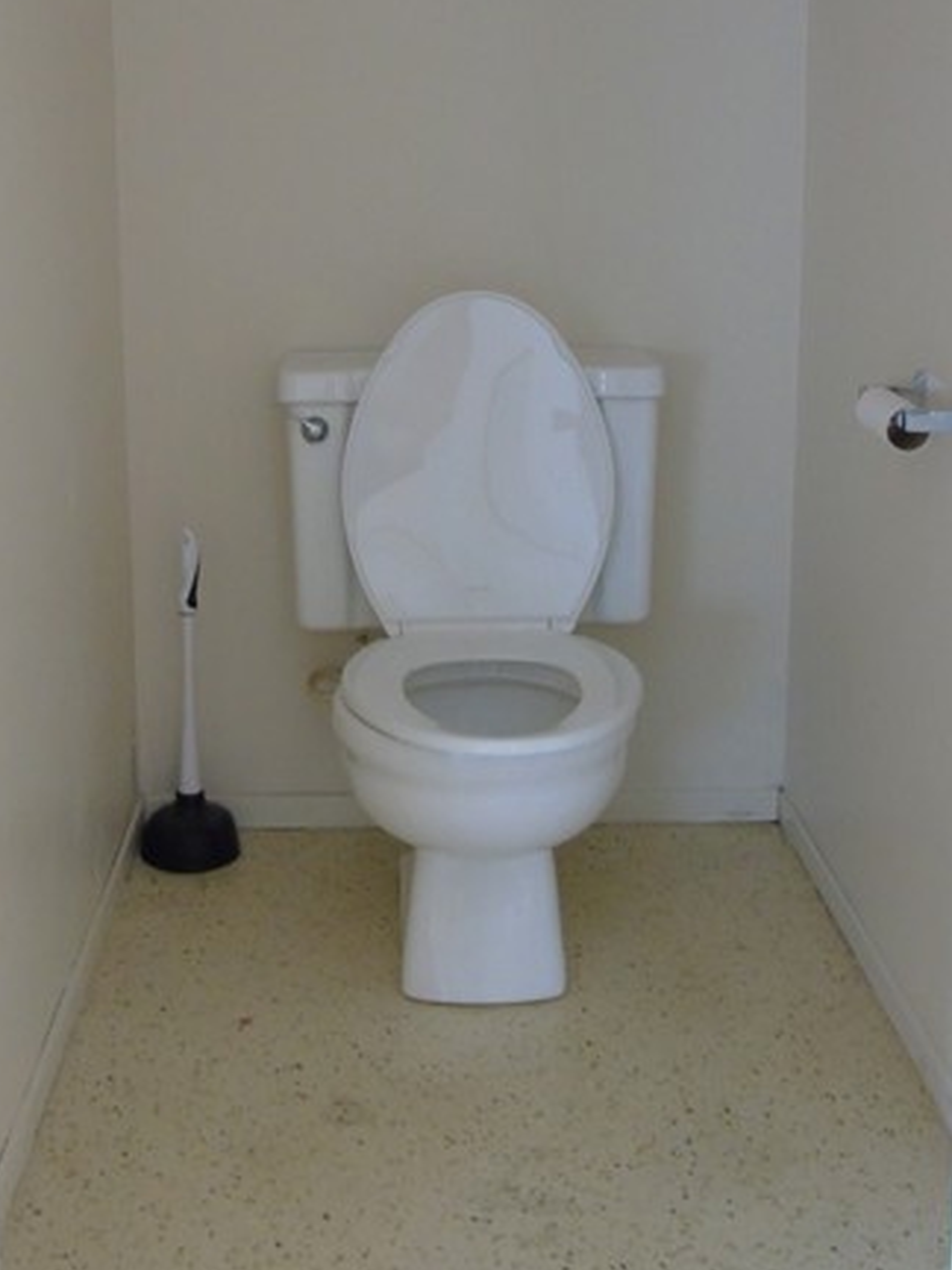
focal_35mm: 43
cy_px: 447
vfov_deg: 43.4
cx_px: 488
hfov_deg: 33.6
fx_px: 1577
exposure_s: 1/25
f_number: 3.6
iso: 400
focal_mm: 5.2
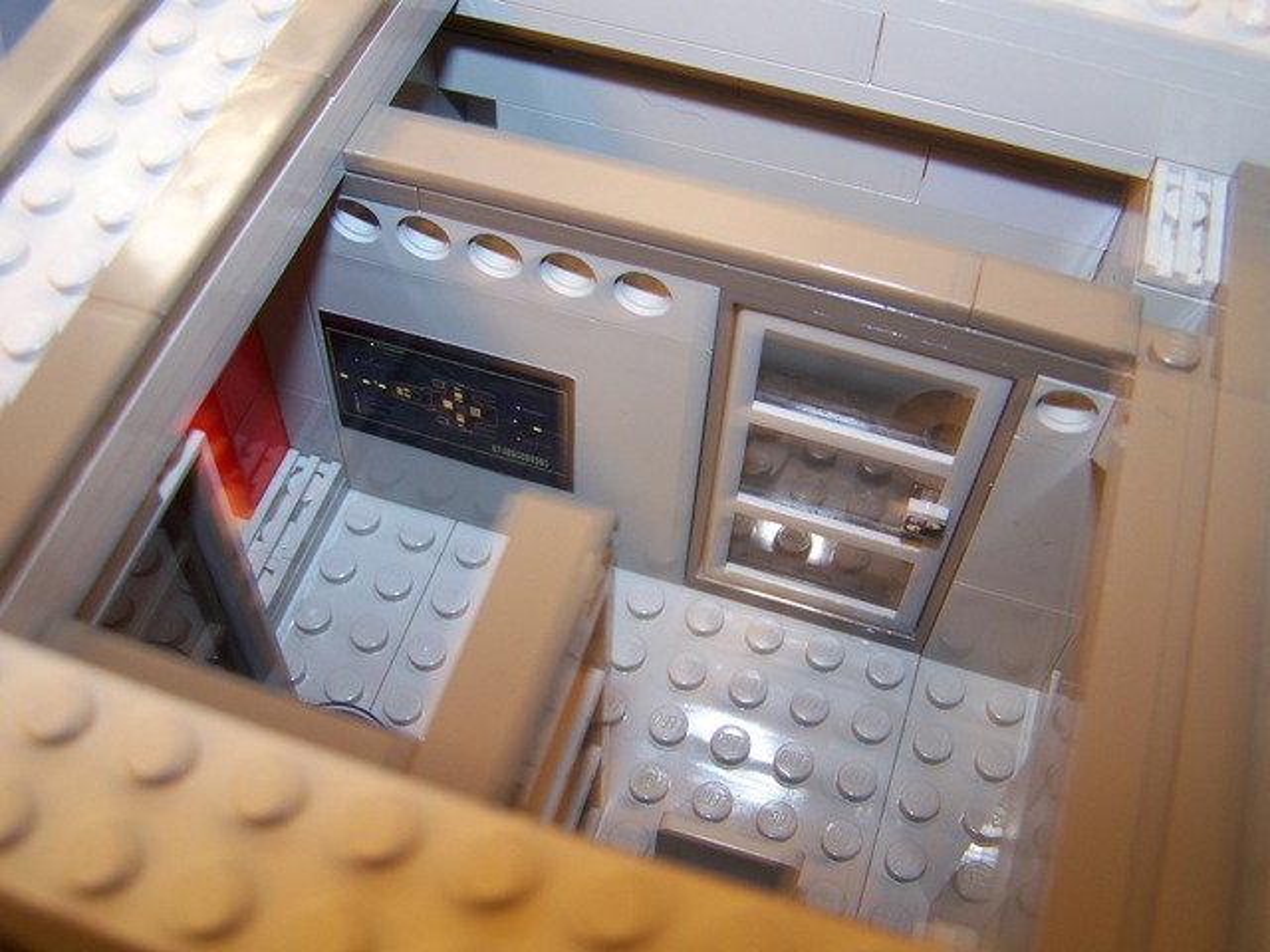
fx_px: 1394
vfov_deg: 37.7
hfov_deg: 49.0
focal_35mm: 38
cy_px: 476
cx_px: 635
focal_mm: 6.3
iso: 80
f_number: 2.8
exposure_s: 1/2
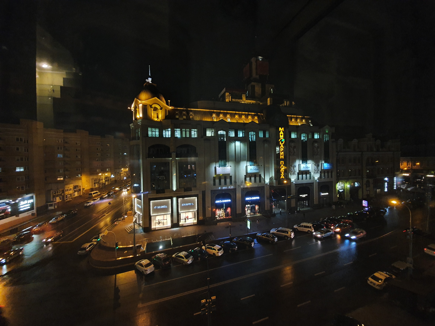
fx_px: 163
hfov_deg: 106.2
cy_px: 163
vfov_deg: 89.9
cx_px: 218
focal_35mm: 13
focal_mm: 1.8
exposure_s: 1/13
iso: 640
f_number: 2.2
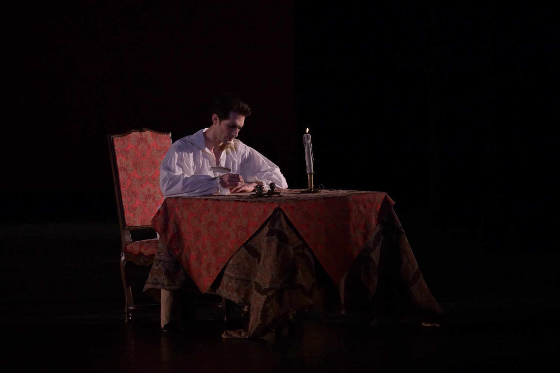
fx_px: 6533
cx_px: 280
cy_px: 186
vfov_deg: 3.3
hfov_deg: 4.9
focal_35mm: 420
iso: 3200
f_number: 4
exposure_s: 1/400
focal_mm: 420
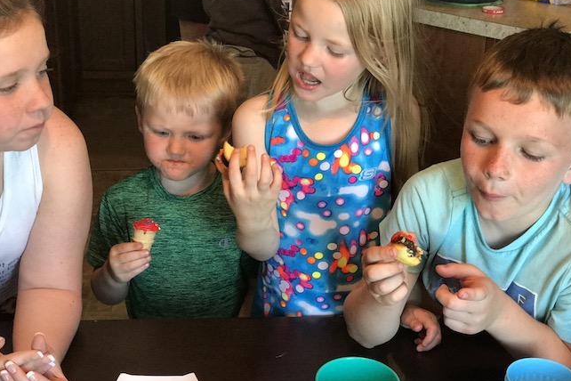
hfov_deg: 33.4
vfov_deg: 22.6
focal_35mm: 60
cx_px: 287
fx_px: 952
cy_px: 175
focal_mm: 6.6
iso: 250
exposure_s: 1/60
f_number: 2.8
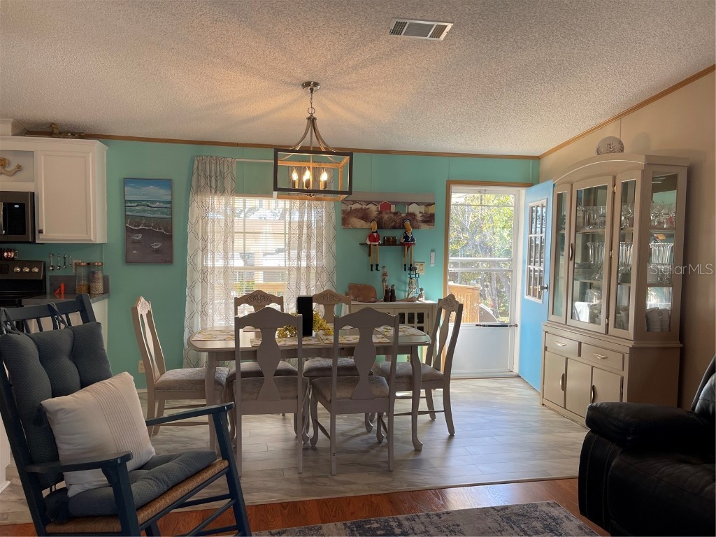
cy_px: 268
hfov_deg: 69.4
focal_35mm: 25
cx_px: 358
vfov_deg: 54.9
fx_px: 517
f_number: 1.6
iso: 40
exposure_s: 1/120
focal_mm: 5.1
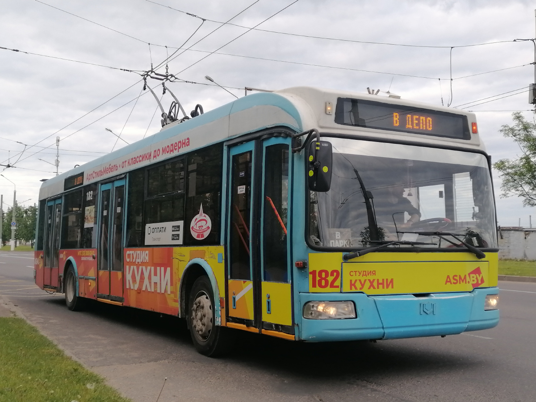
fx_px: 666
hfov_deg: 43.9
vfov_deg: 33.6
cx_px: 268
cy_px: 201
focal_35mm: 43
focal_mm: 5.4
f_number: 1.8
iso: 50
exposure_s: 1/239
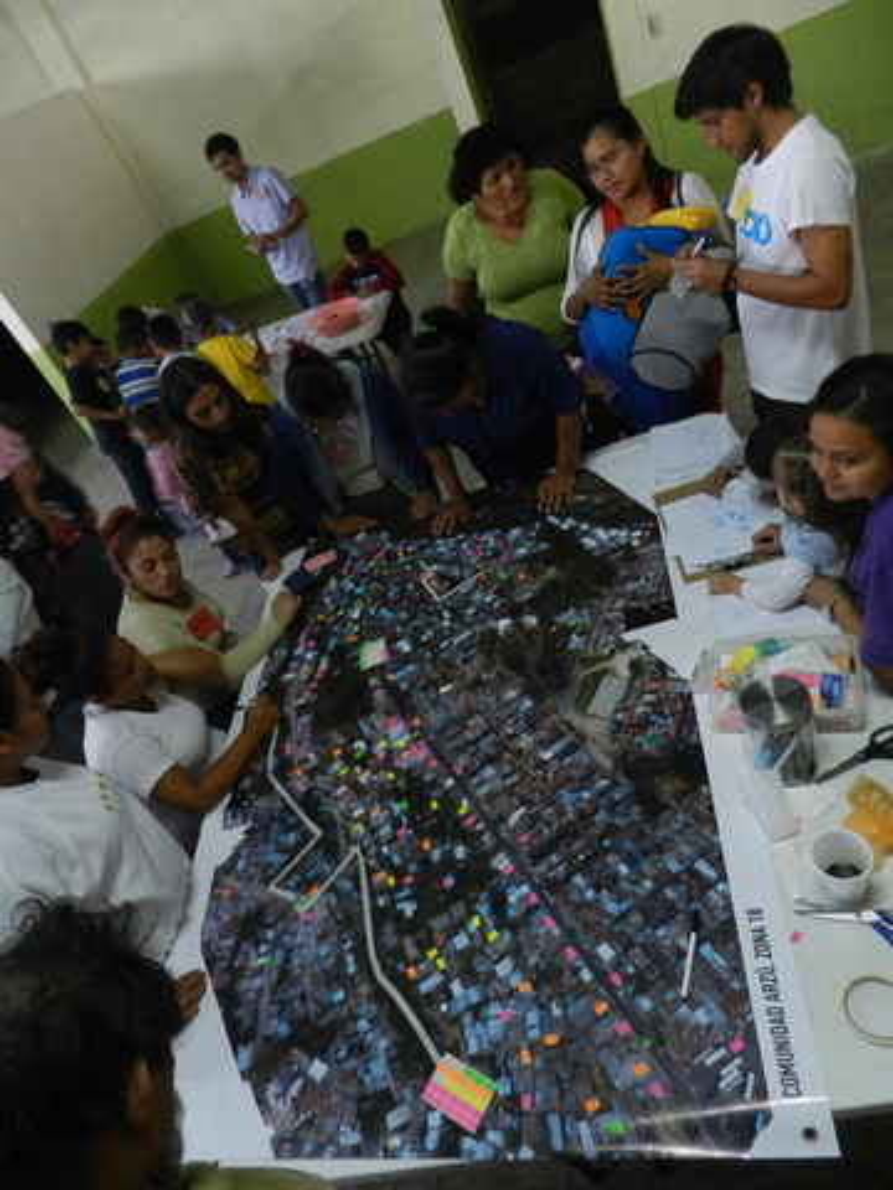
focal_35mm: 23
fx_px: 791
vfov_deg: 73.9
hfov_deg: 58.9
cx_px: 446
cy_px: 595
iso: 400
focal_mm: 4
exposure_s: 1/13
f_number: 3.4
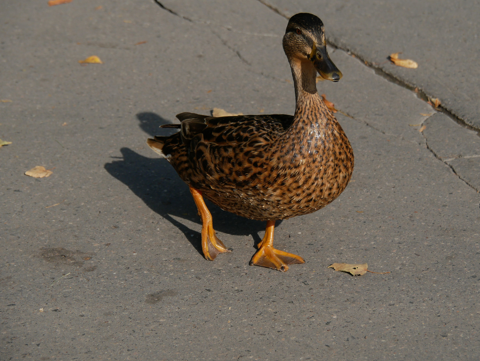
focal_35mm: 186
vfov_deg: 8.0
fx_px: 2580
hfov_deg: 10.6
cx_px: 266
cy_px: 168
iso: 200
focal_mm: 80
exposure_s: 1/1000
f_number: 5.5
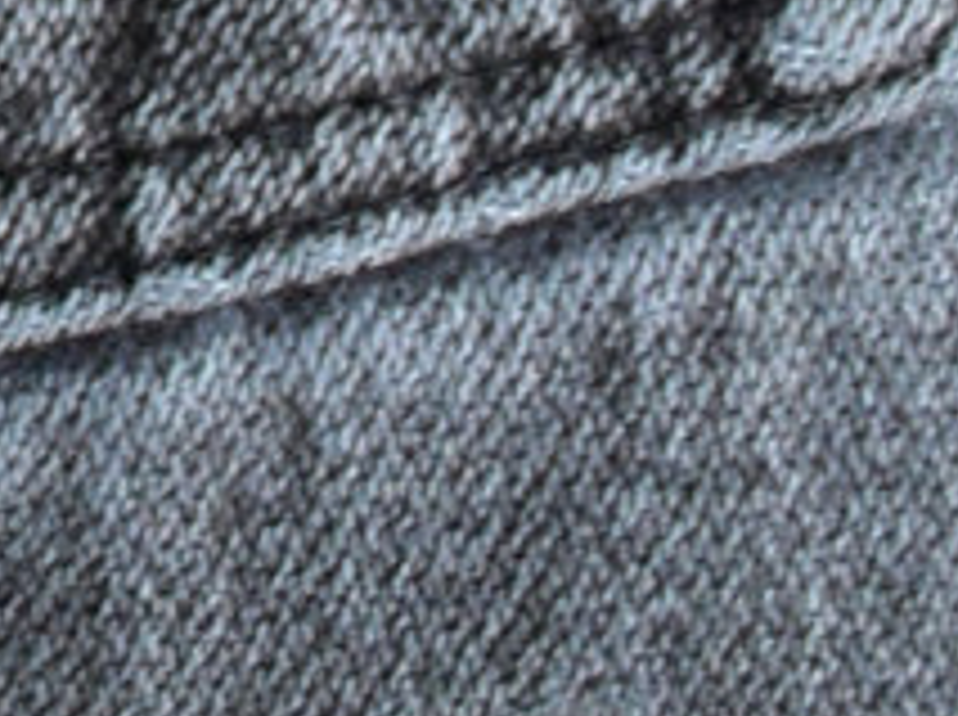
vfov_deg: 5.7
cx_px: -998
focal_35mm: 247
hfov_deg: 7.7
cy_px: -1191
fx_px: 6824
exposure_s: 1/45
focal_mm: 6.3
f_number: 3.2
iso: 100
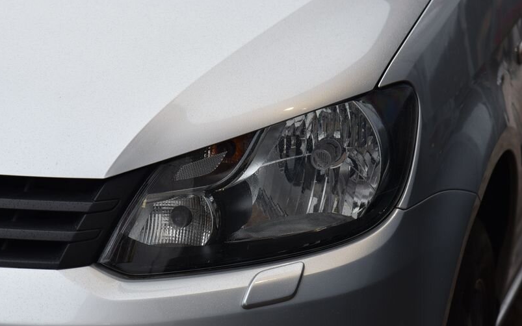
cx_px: 221
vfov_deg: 8.4
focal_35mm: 156
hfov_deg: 13.4
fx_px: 2219
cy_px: 147
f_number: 5.6
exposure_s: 1/125
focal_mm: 120
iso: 500
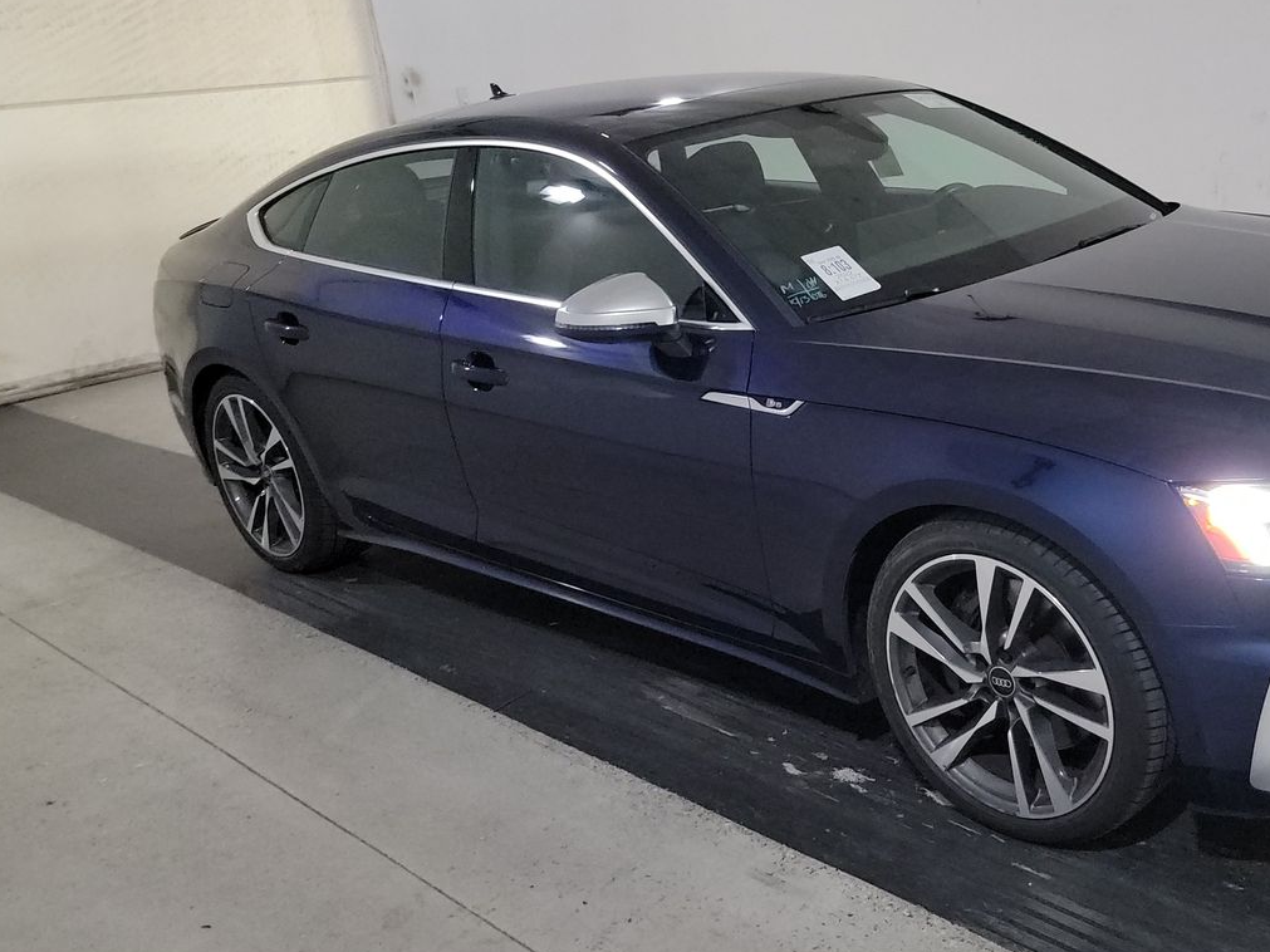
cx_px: 952
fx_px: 1394
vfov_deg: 37.7
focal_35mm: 38
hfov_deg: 47.2
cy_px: 416
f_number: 1.8
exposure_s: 1/59
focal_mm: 6.7
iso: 2114
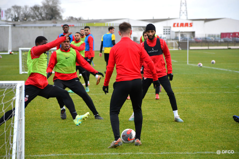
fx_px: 1215
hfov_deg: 11.2
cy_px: 80
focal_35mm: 183
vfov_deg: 7.5
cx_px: 120
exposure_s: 1/1000
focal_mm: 122
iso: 500
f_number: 4.8
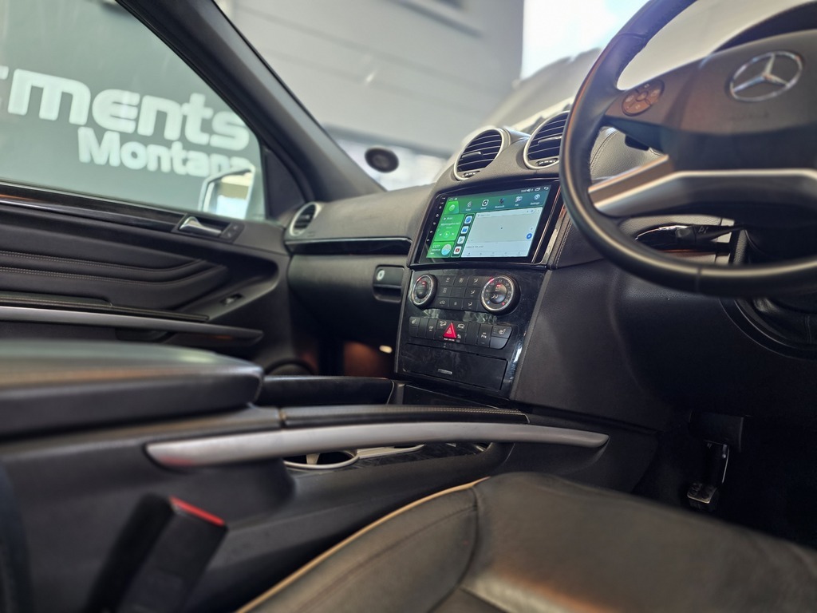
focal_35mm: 23
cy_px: 306
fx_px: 543
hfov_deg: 73.9
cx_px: 408
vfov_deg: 58.9
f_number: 1.7
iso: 400
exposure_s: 1/100
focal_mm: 6.25
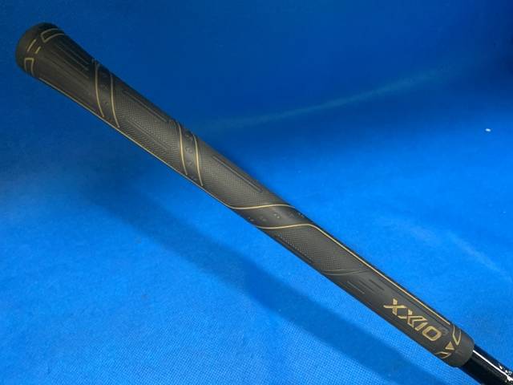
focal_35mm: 26
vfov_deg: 53.1
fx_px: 385
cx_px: 256
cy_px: 192
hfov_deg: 67.3
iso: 250
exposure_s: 1/60
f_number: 1.8
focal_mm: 4.25
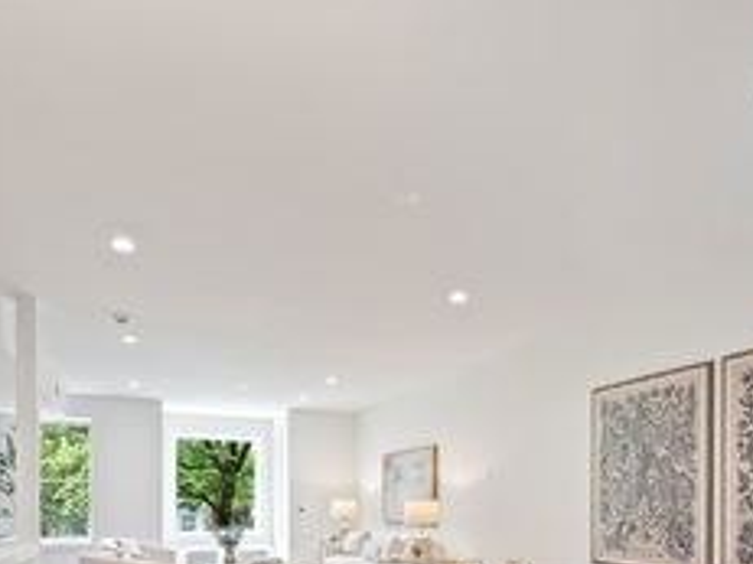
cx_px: 378
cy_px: 505
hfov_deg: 71.6
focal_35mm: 24
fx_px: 522
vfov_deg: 50.5
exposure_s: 1/30
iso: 800
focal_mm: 12
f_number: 4
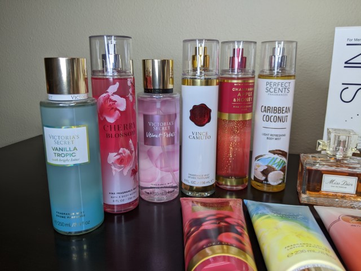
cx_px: 180
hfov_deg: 65.3
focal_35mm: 27
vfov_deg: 51.4
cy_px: 136
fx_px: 282
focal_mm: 4.44
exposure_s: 1/59.9
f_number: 1.8
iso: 46
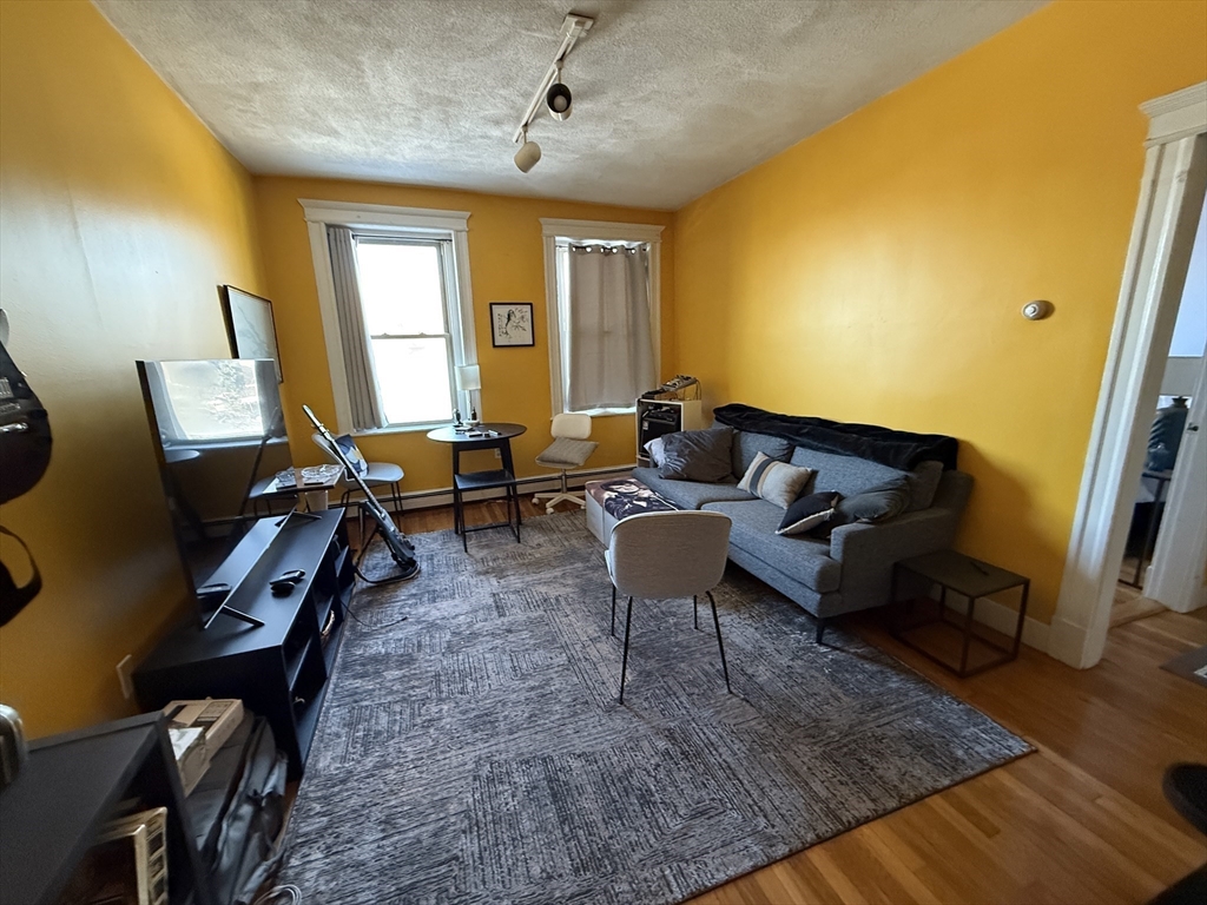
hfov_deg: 102.1
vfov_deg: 85.7
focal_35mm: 14
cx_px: 604
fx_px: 488
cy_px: 452
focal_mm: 2.22
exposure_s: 1/60
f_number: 2.2
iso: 640
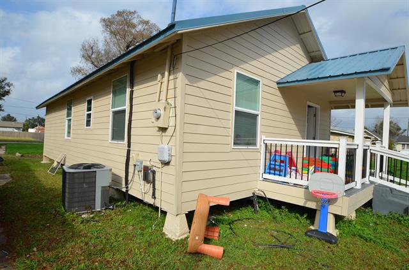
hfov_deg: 85.6
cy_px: 135
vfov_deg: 62.9
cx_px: 204
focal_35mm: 20
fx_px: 221
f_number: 9
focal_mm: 13
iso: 100
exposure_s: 1/320
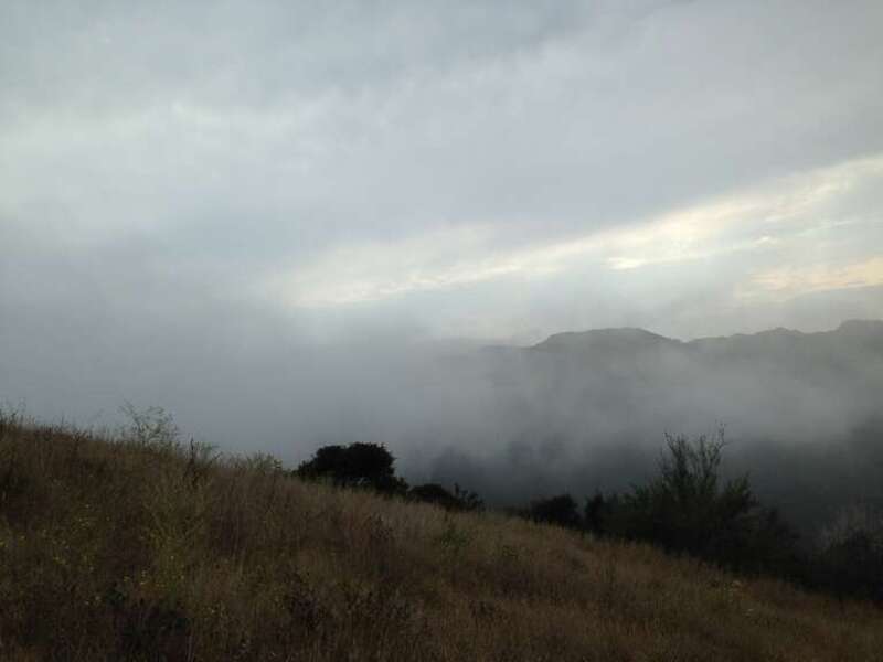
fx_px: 842
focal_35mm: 33
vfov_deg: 42.9
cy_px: 331
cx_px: 442
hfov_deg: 55.4
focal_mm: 4.13
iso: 50
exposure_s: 1/1323
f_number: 2.4
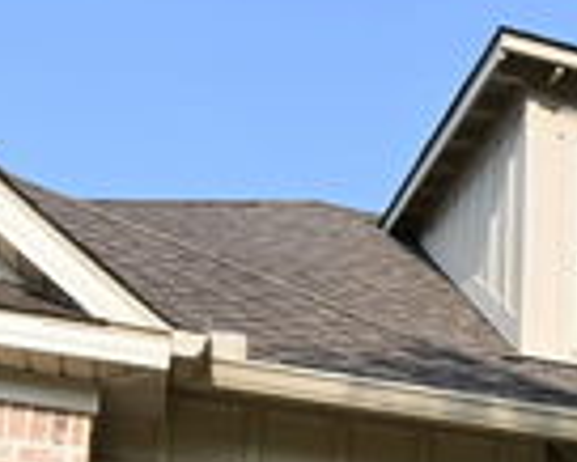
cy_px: 659
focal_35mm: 67
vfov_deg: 20.2
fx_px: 1145
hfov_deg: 26.7
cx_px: 585
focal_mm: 13
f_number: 13
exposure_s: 1/320
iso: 400
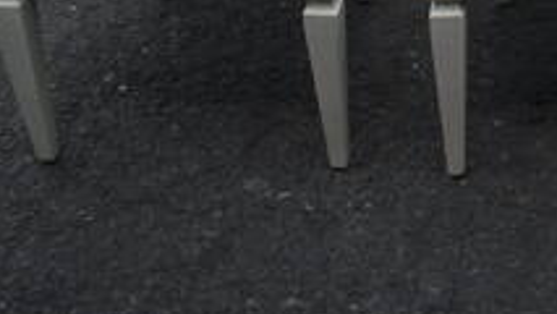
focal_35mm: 81
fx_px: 1197
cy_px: -201
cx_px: 622
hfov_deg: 24.3
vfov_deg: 13.7
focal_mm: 18
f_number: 5.6
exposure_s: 1/500
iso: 100
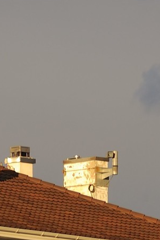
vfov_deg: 3.3
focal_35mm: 617
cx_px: 70
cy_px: 614
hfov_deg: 2.2
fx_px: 4116
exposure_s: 1/320
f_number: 4
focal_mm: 116
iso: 200
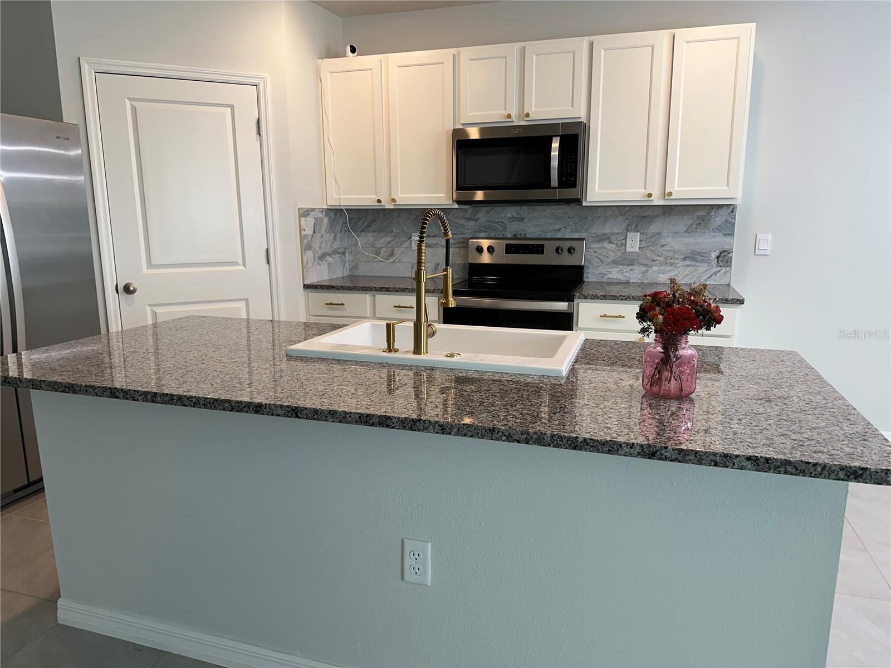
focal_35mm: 24
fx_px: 618
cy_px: 334
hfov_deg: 71.6
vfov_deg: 56.8
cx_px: 446
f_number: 1.78
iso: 100
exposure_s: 1/120
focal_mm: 6.86
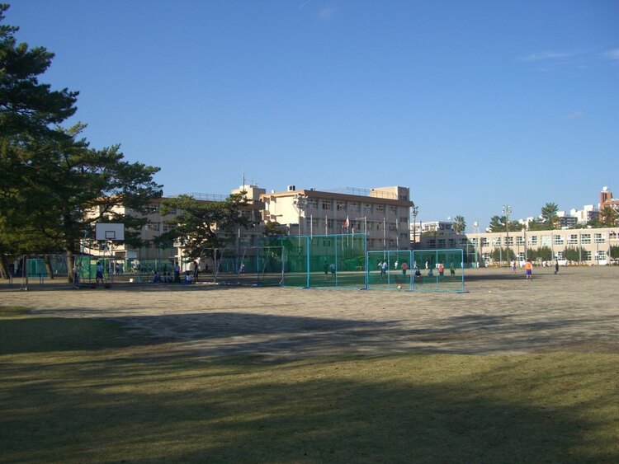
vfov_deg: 37.7
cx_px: 310
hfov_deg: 49.0
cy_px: 232
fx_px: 680
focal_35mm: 38
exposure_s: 1/250
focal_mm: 7.9
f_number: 5.6
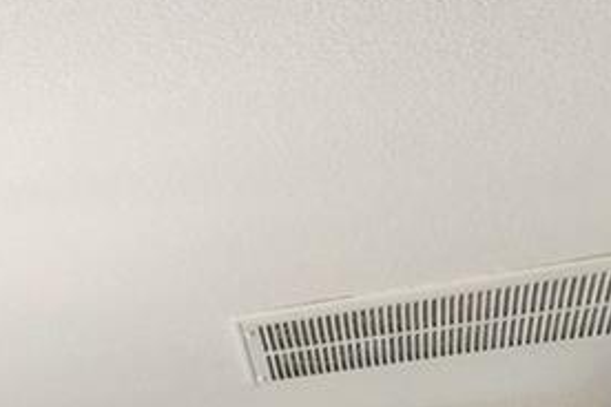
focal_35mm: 104
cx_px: -717
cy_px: 963
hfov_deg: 14.8
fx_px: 1765
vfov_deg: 11.1
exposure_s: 1/10
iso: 250
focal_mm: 14
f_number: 9
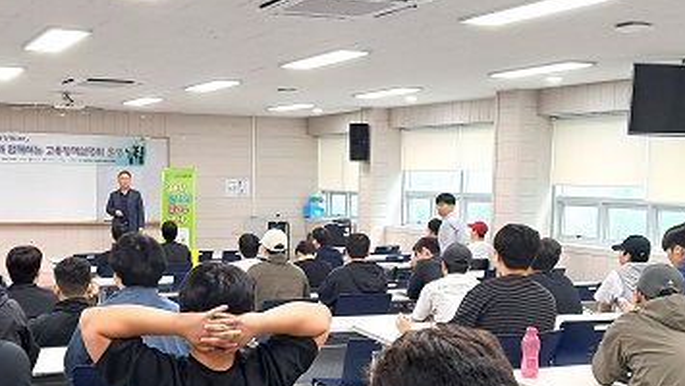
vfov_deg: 22.6
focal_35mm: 53
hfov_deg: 38.9
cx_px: 262
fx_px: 963
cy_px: 255
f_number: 1.8
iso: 200
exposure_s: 1/60
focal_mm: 4
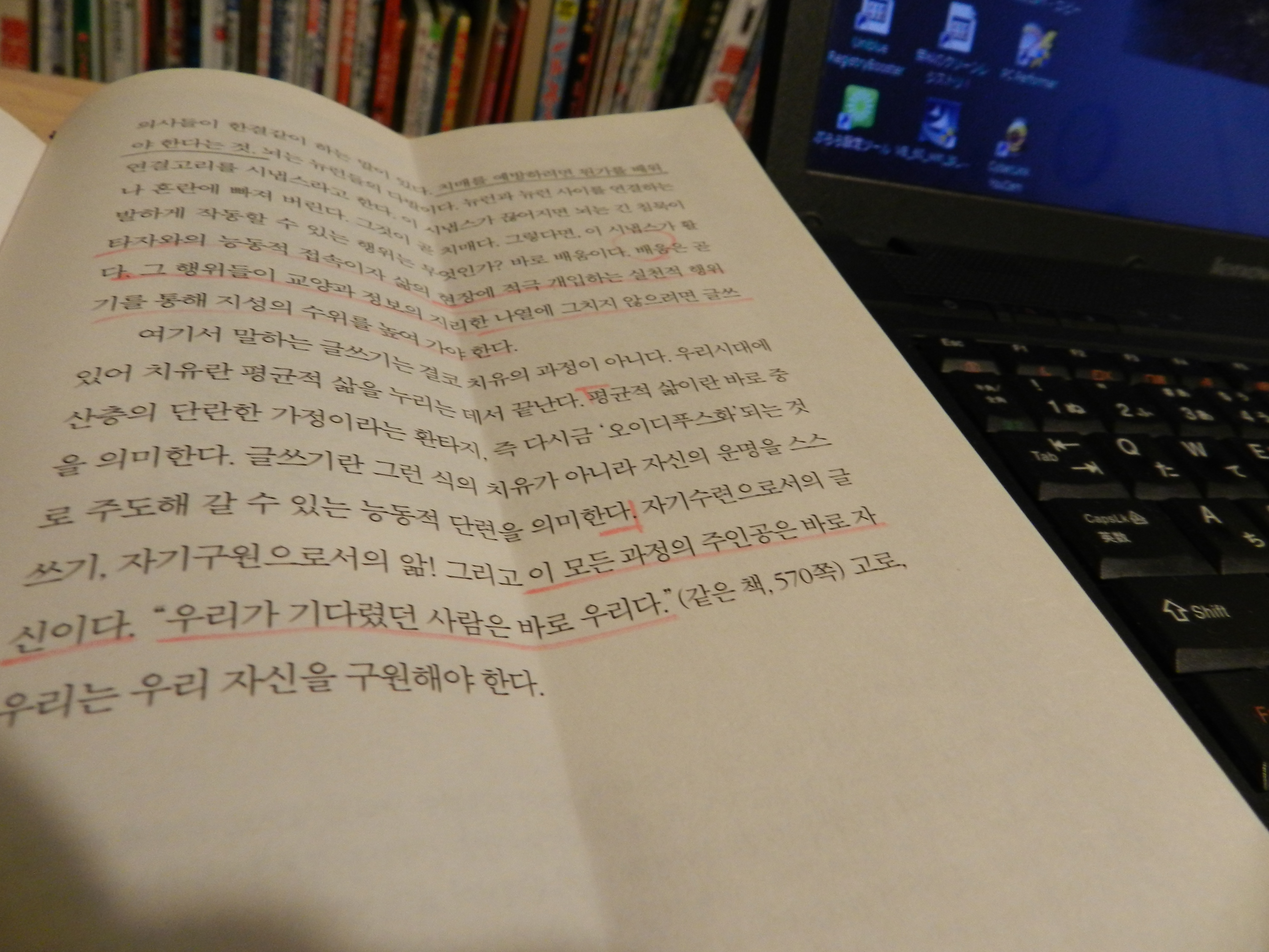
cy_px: 476
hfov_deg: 73.9
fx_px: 843
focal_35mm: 23
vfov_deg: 58.9
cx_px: 634
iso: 400
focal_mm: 4
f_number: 3.4
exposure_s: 1/15
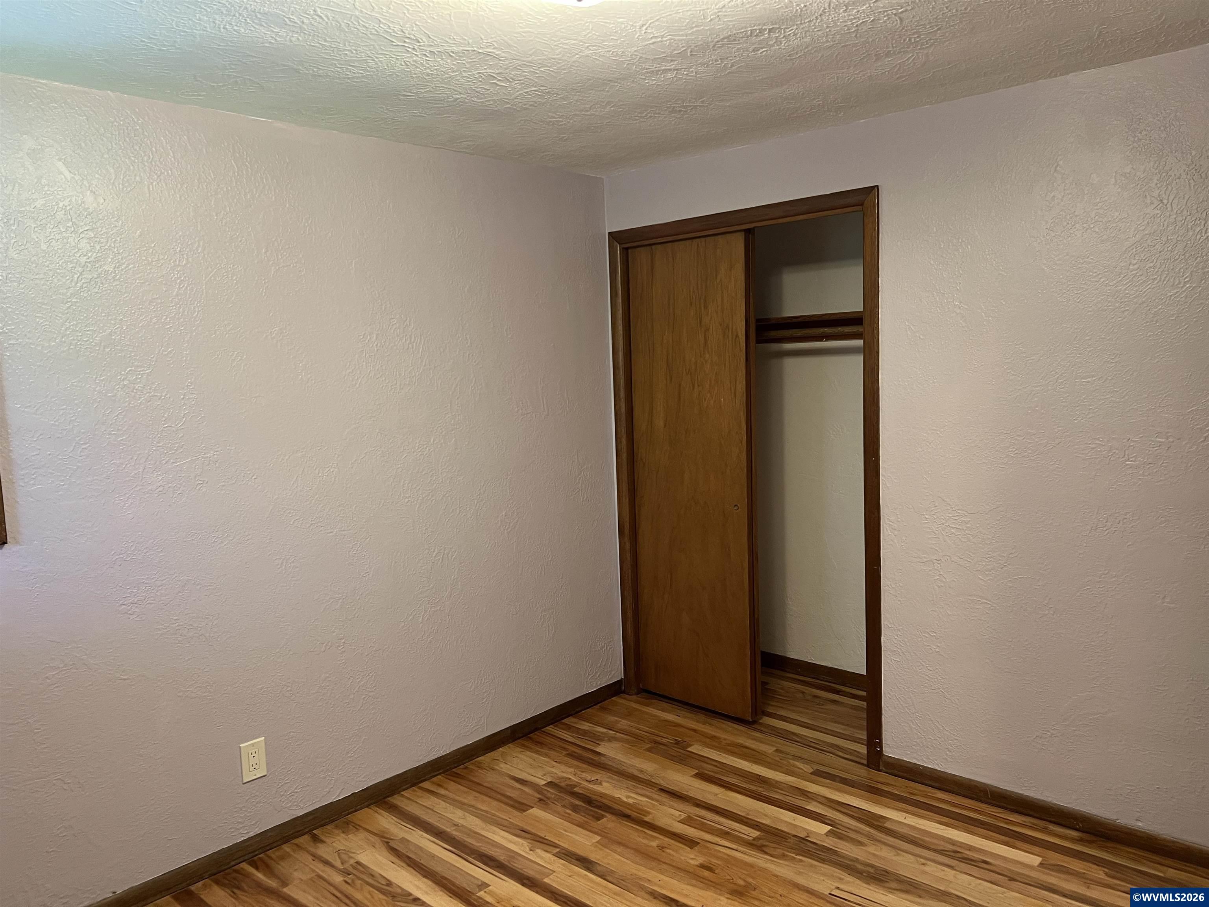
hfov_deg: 67.3
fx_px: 908
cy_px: 454
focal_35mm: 26
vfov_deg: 53.1
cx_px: 604
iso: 200
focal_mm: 5.7
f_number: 1.5
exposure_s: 1/60
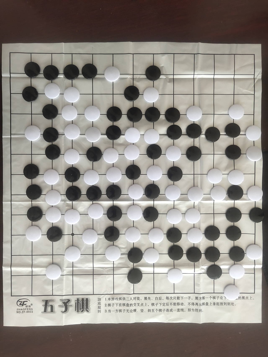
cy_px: 178
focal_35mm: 30
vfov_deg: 60.0
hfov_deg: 46.8
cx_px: 134
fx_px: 310
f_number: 1.8
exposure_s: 1/100
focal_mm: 4.35
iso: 172
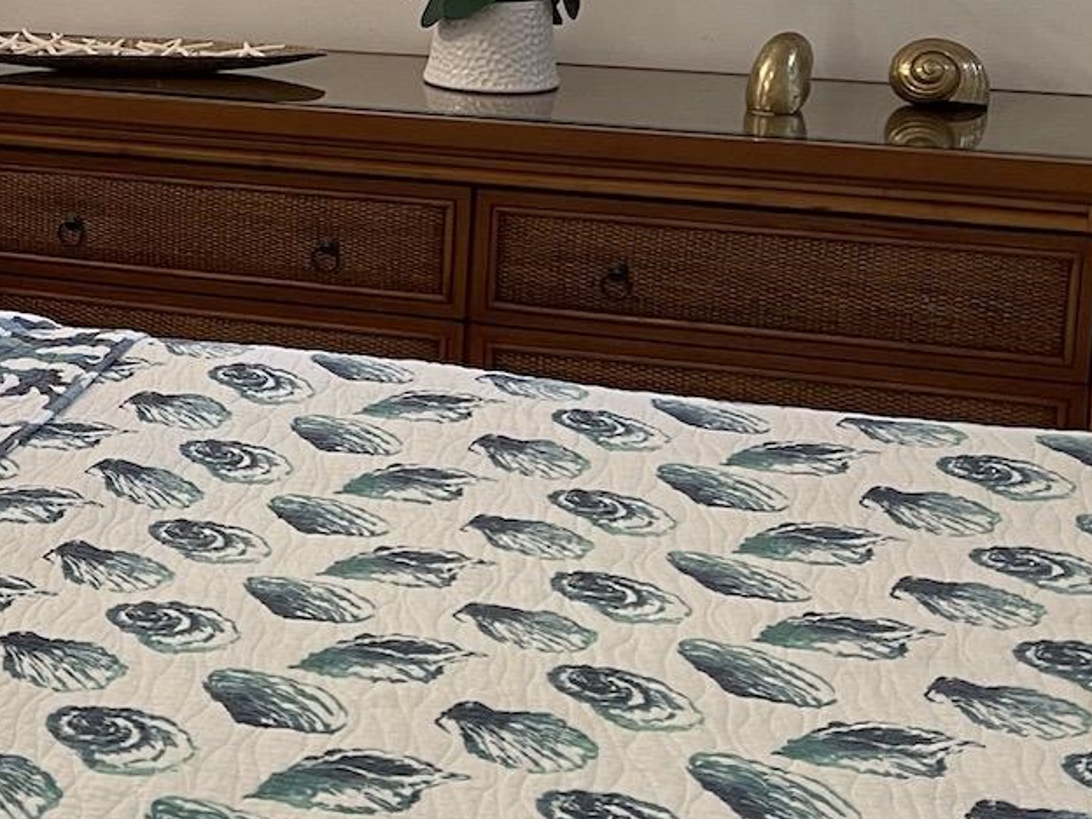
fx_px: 2366
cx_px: -310
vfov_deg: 19.3
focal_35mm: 75
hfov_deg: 23.2
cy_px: 79
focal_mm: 5.1
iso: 80
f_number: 1.6
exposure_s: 1/60
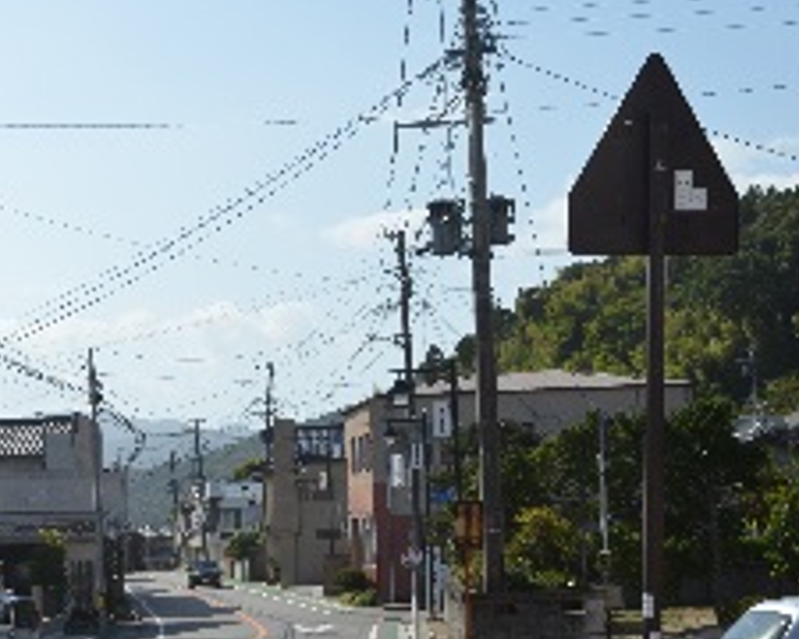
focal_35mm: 75
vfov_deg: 20.3
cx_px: 138
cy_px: 451
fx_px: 1774
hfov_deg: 24.9
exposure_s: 1/640
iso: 500
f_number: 13
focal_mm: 30
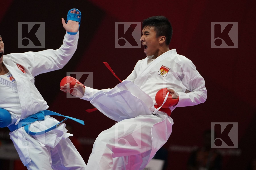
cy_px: 85
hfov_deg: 5.6
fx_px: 2602
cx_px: 128
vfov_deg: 3.8
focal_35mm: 366
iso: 2500
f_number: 4
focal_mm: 244
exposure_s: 1/1000
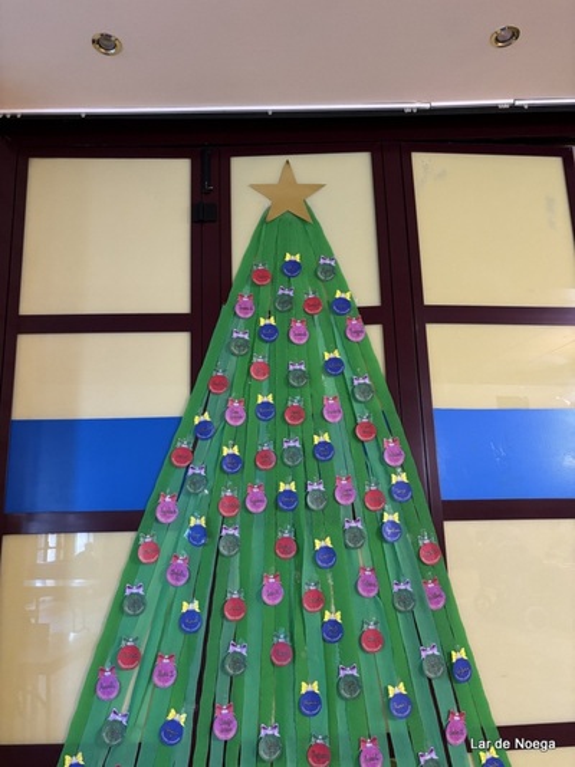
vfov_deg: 67.3
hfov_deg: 53.0
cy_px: 384
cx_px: 288
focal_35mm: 26
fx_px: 576
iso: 500
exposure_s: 1/60
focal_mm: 5.96
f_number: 1.6
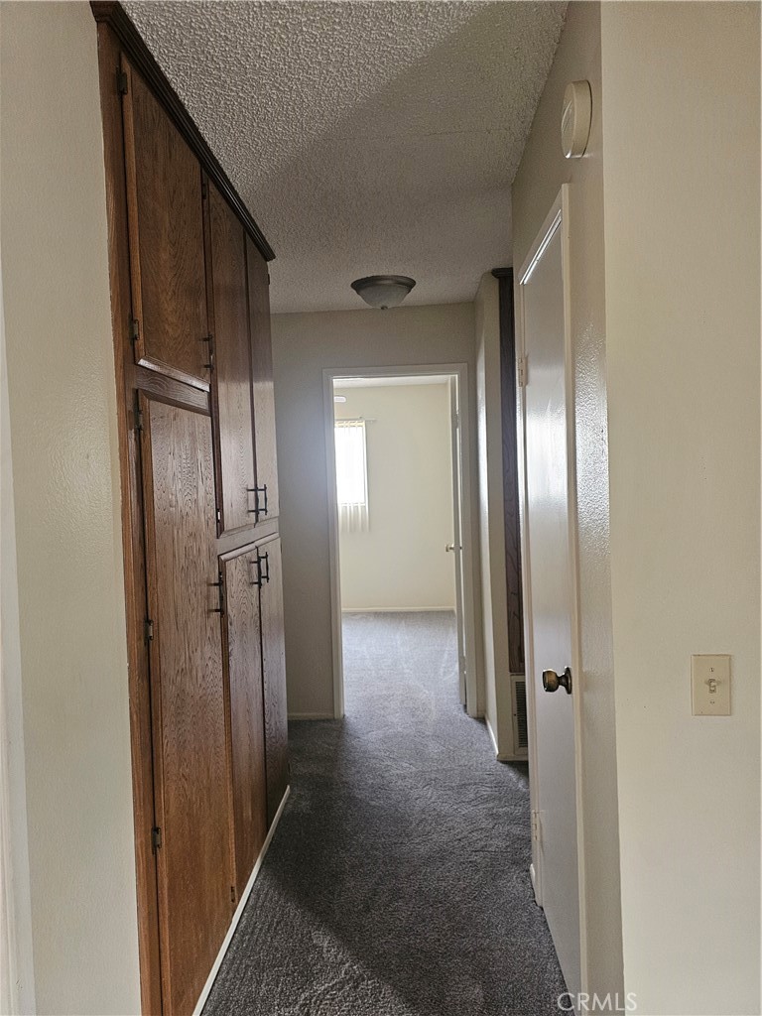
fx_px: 675
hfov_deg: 58.9
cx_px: 381
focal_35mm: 23
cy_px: 508
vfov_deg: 73.9
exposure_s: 1/120
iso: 640
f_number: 1.7
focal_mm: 6.3
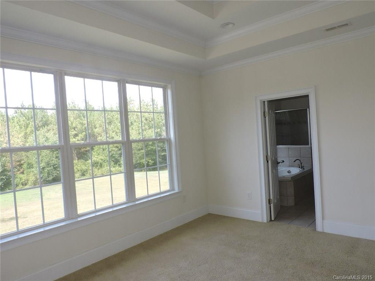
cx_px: 188
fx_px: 260
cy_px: 140
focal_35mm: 24
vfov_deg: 56.8
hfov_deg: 71.6
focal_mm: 4.3
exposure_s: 1/50
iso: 200
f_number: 6.6
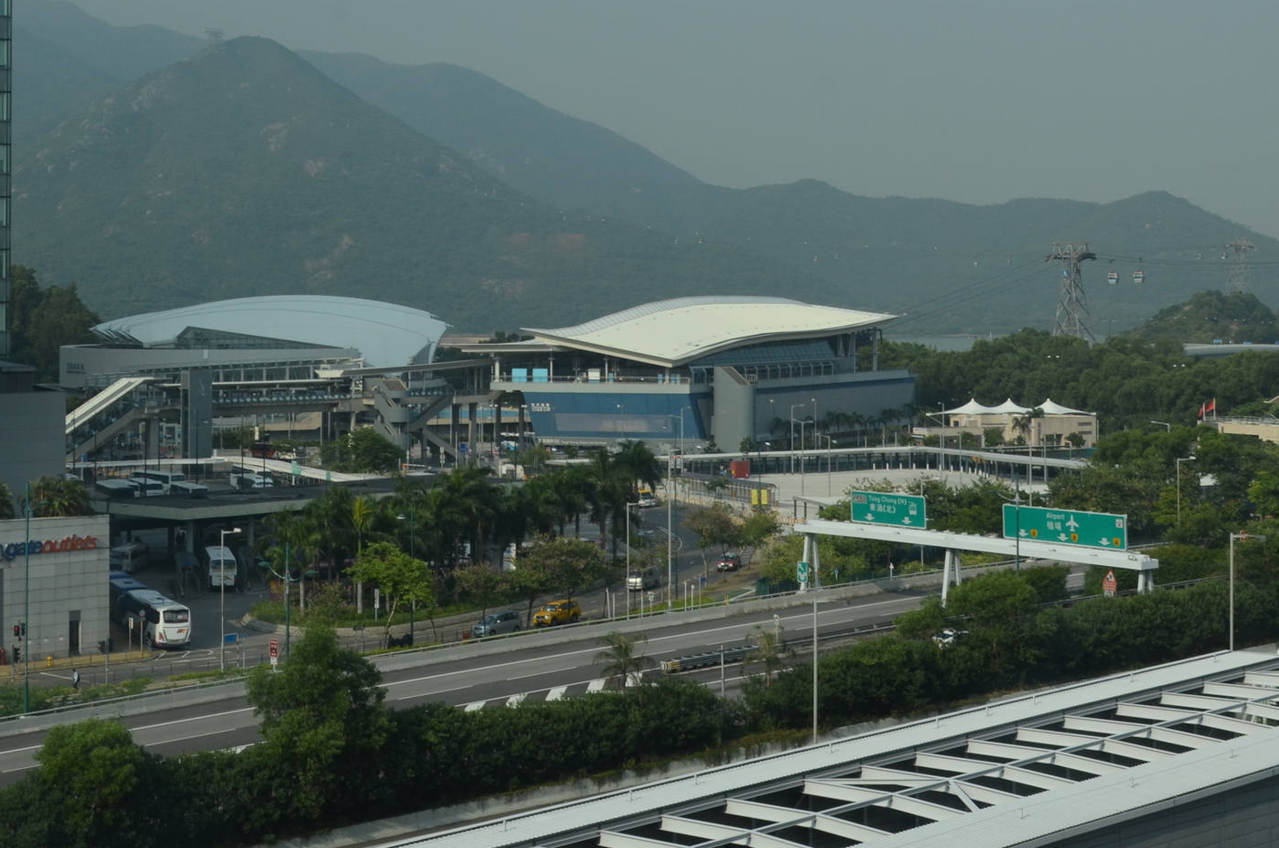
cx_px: 542
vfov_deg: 21.0
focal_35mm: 64
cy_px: 218
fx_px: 2270
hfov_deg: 31.4
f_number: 7.1
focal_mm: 24
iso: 200
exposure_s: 1/200
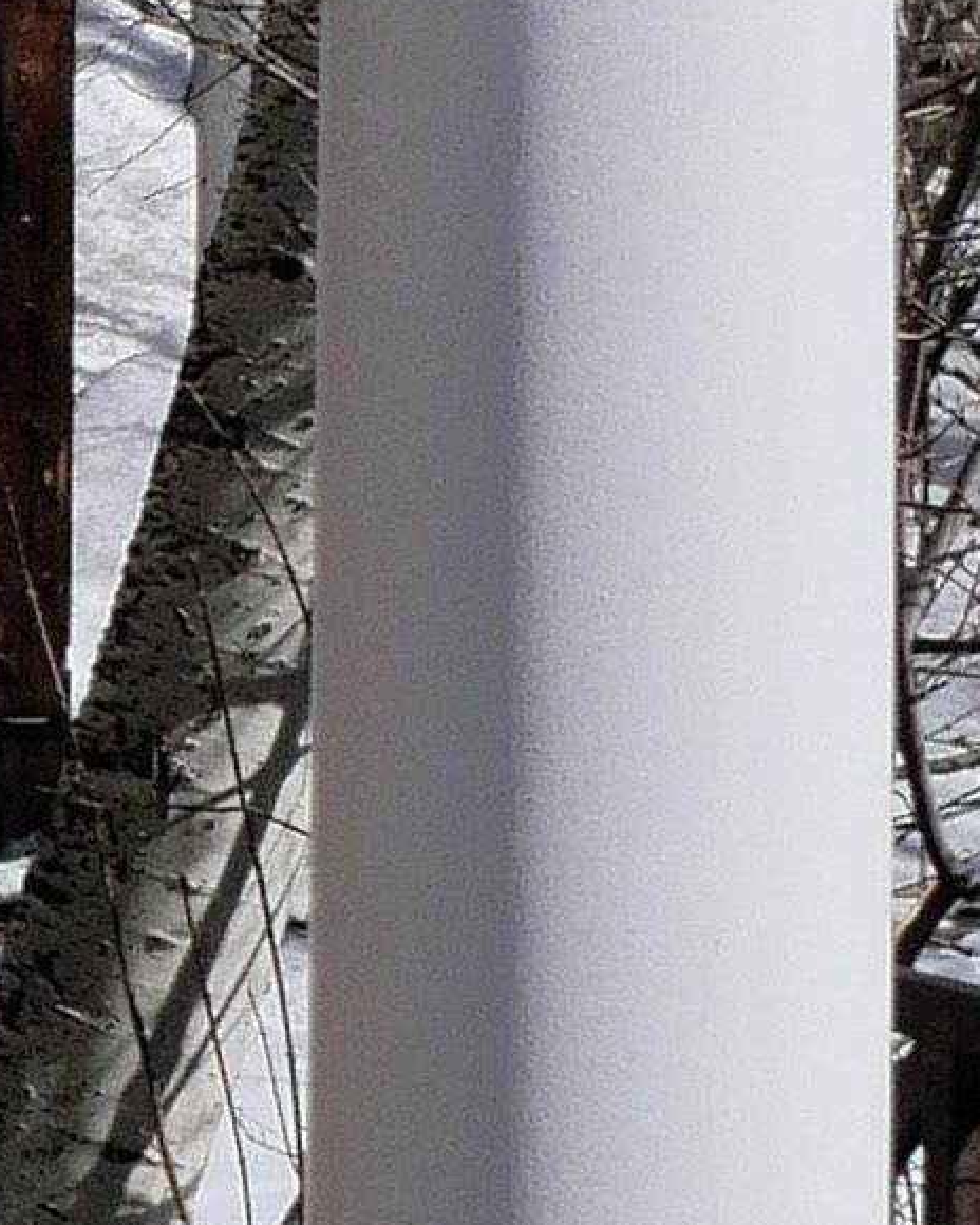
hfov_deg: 8.2
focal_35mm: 151
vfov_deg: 12.8
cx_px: -2224
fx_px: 5475
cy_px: 547
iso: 800
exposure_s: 1/1600
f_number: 7.1
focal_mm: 9
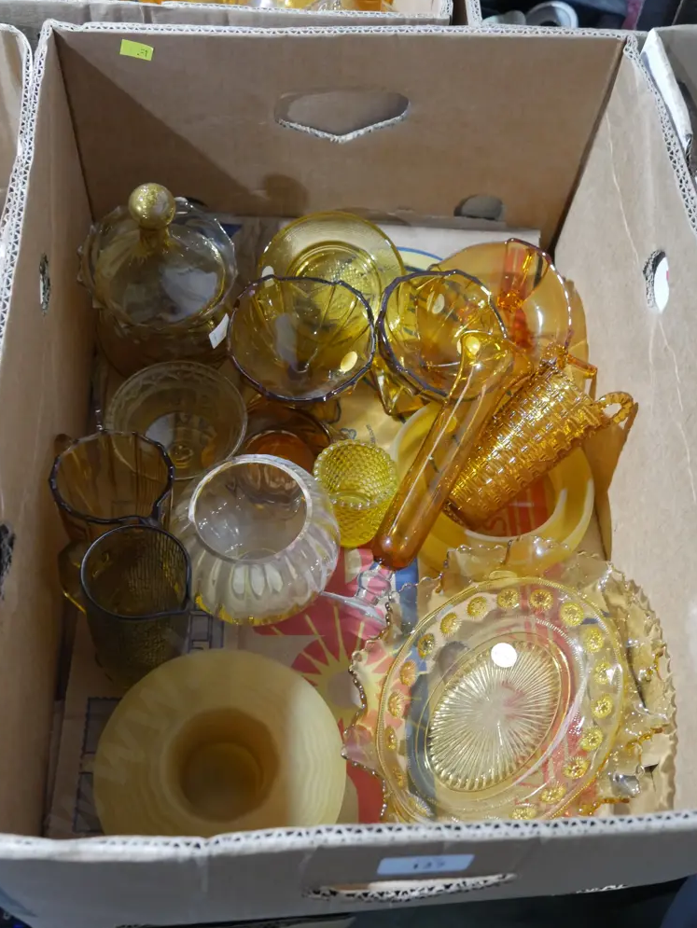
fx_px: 939
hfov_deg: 40.7
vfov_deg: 52.6
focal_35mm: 35
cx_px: 345
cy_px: 454
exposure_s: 1/60
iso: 2500
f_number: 4
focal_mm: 17
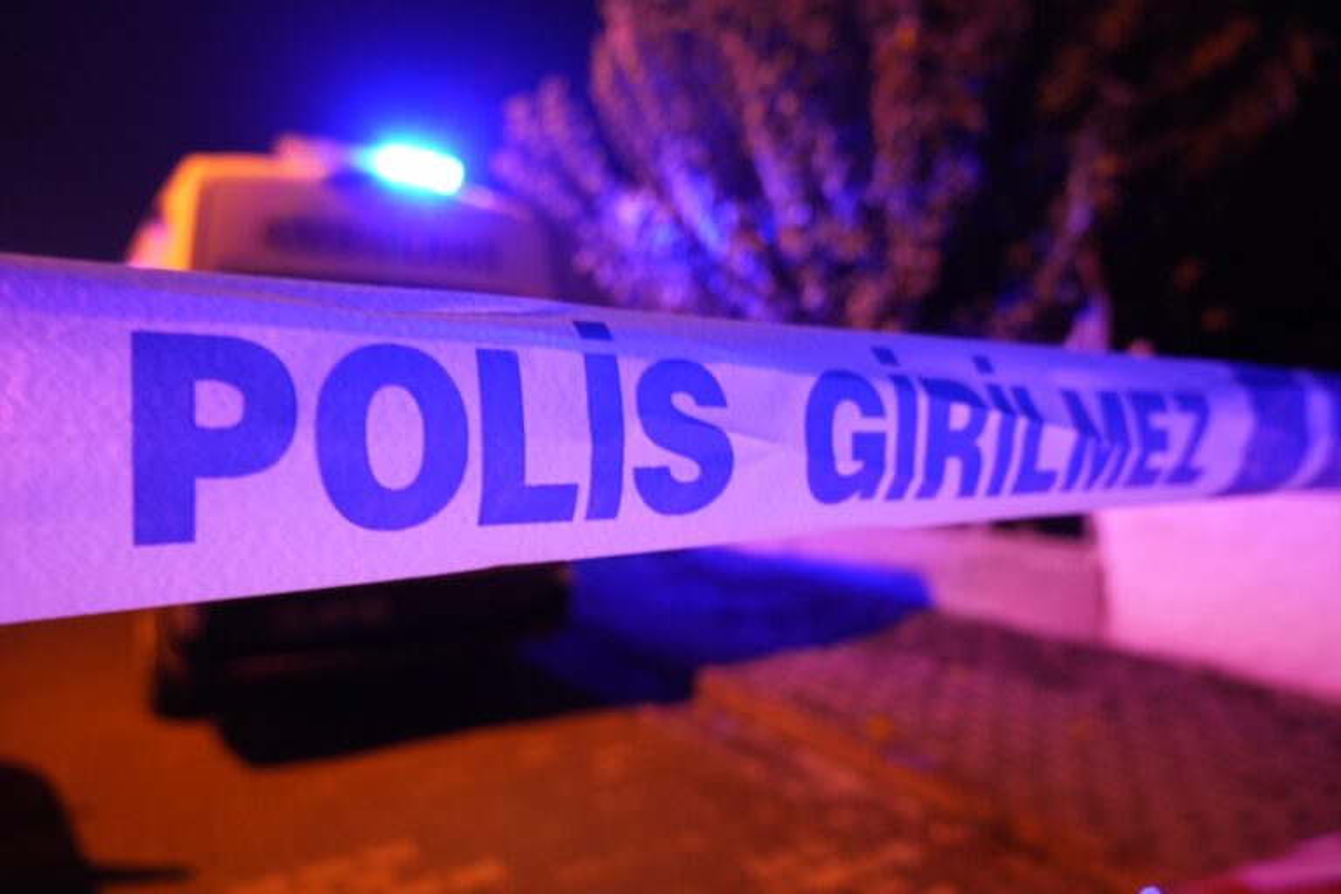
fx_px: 894
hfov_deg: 73.7
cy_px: 447
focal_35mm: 24
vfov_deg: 53.1
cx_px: 670
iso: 2000
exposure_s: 1/20
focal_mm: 24
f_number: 4
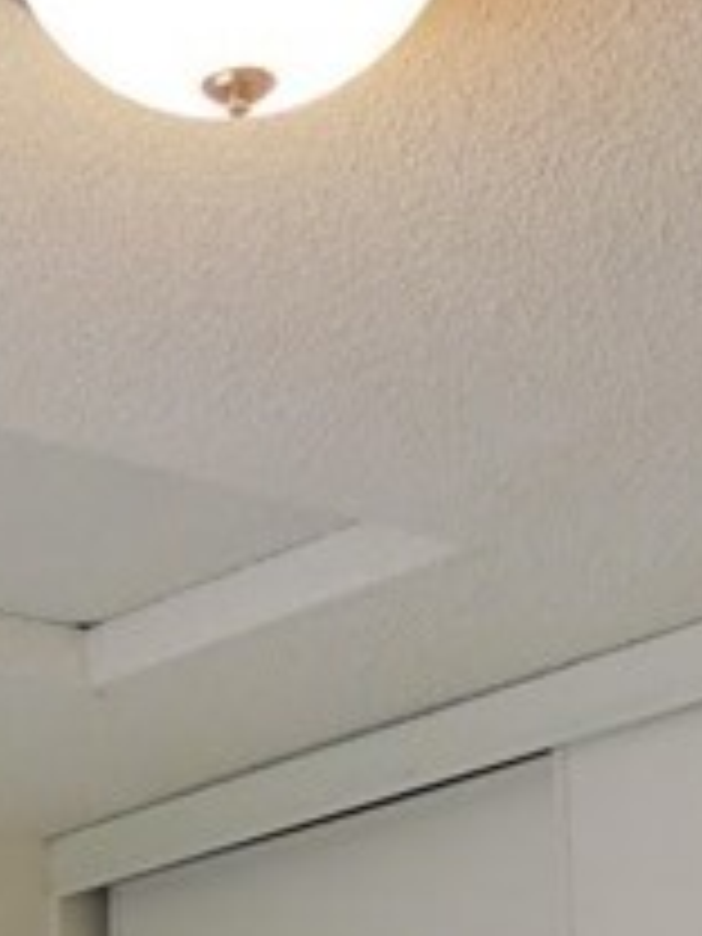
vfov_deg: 15.0
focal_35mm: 113
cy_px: 1719
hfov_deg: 12.8
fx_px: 3055
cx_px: -104
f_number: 3
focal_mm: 4
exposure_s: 1/80
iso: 125
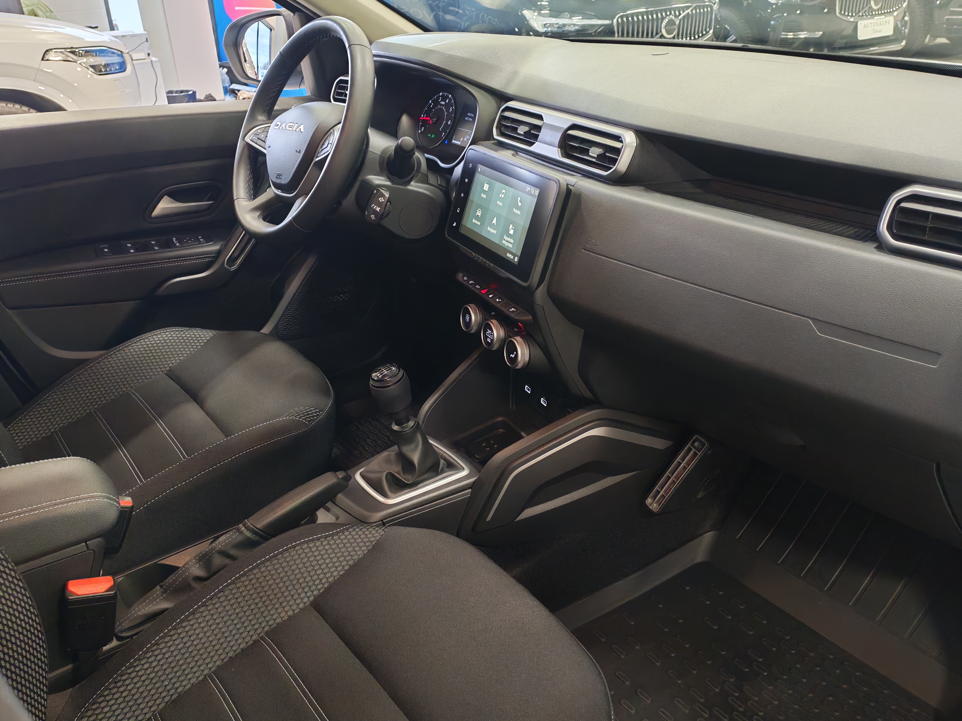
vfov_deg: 44.2
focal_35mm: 32
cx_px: 481
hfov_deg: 56.8
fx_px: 889
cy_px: 360
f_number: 1.9
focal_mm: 6.12
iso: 1000
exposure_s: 1/100
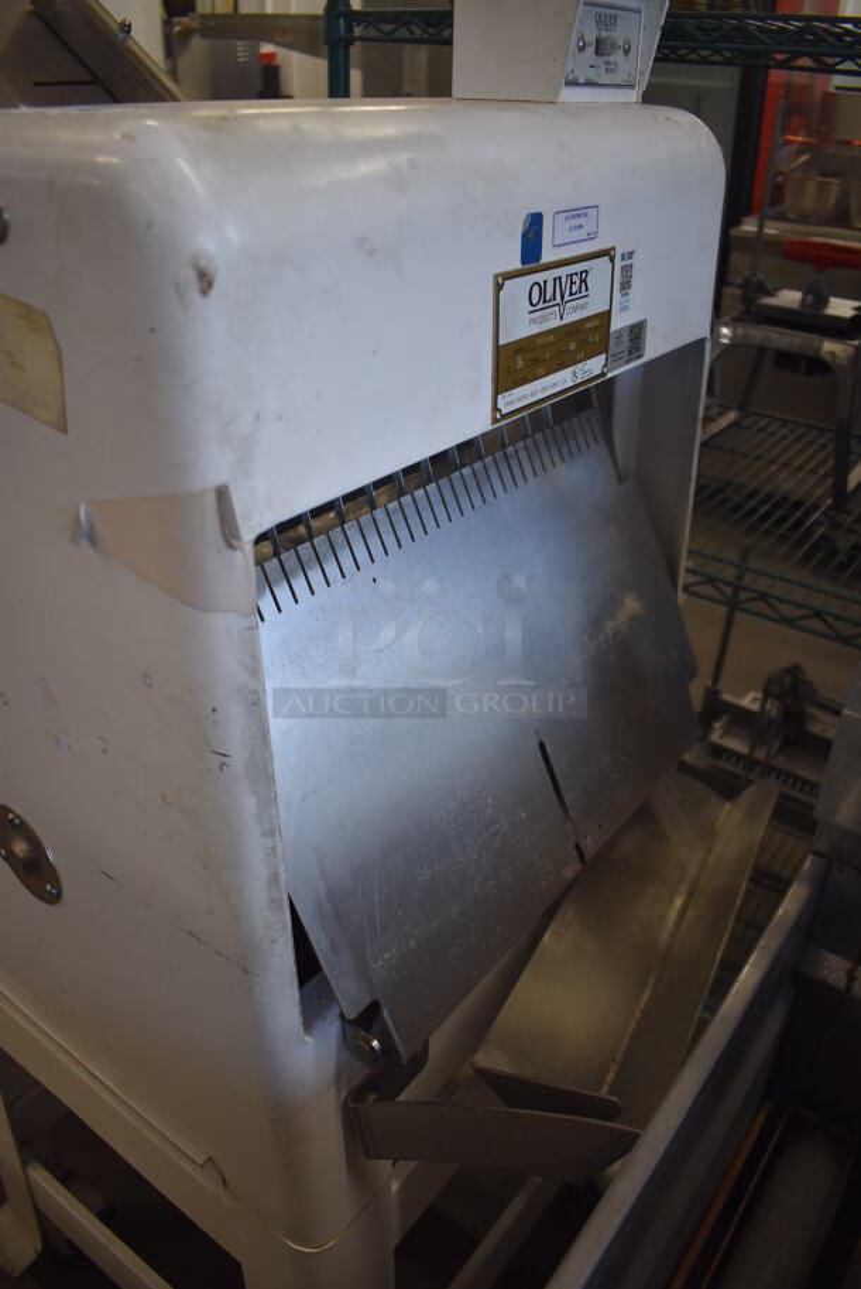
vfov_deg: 67.3
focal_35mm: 27
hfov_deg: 48.0
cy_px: 644
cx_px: 430
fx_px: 967
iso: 800
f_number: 3.5
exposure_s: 1/200
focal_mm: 18
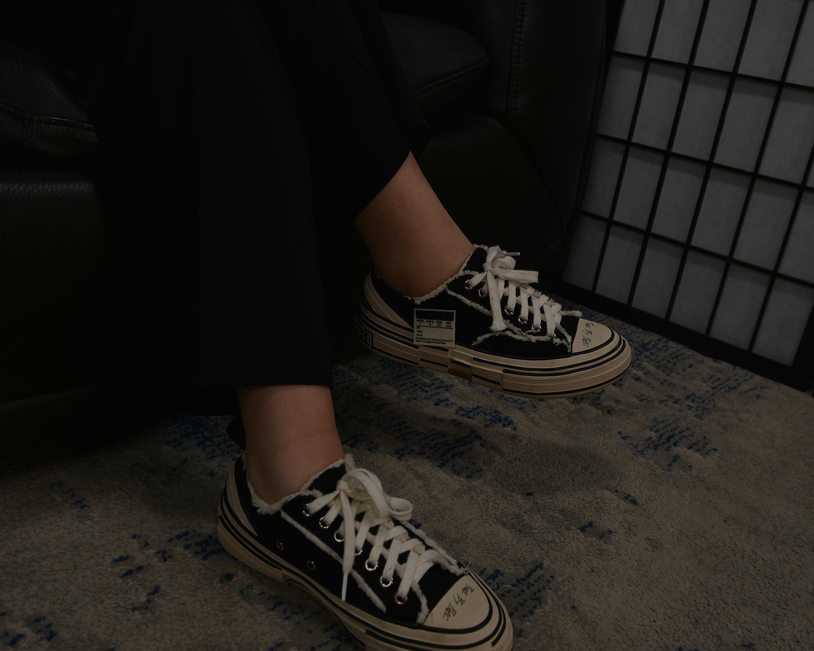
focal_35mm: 34
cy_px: 328
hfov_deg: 52.8
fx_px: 819
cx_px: 433
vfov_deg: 43.4
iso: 100
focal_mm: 30
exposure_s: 1/125
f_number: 8
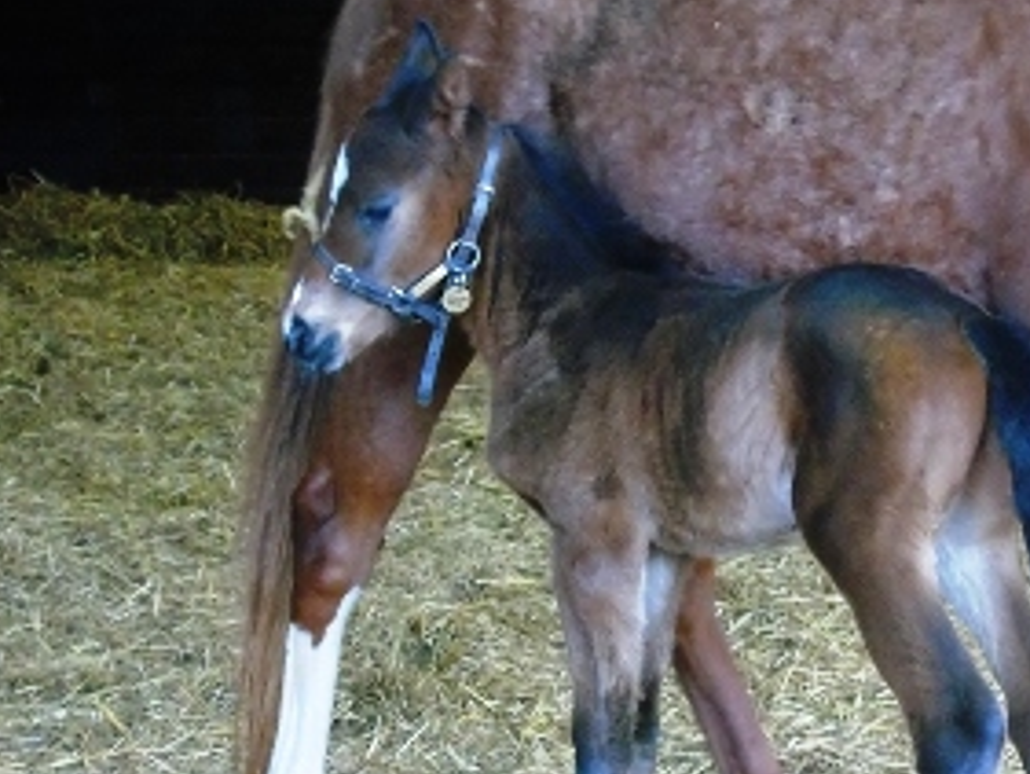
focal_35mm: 113
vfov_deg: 13.1
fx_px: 3364
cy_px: 477
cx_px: 795
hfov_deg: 17.3
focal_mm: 13
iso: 800
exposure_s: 1/60
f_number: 4.7
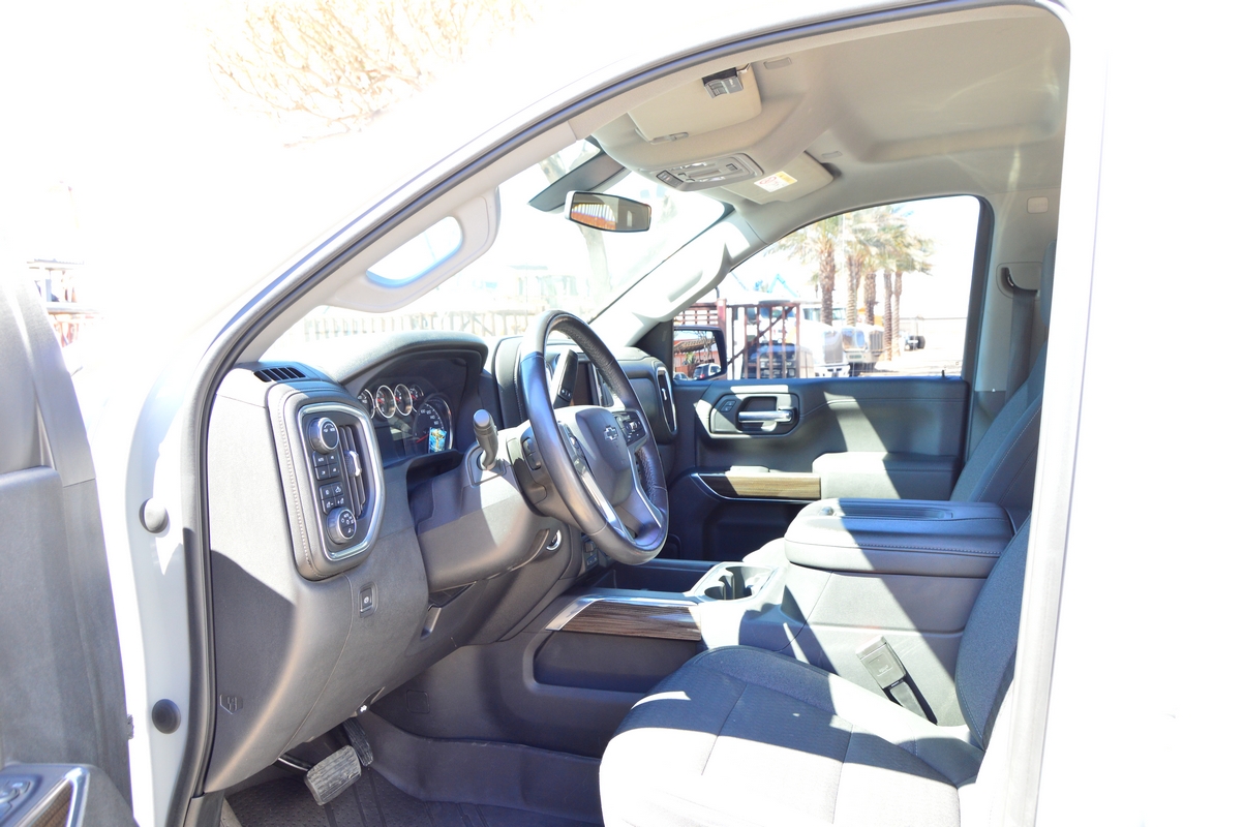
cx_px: 622
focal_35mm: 27
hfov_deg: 67.4
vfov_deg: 47.9
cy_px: 414
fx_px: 932
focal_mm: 18
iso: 400
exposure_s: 1/50
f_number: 7.1
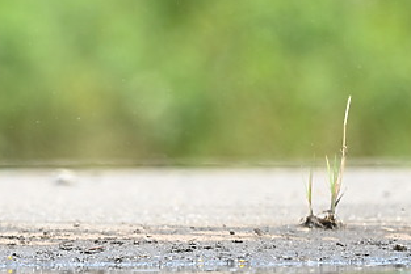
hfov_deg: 1.8
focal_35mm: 1151
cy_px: 14
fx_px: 13146
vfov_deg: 1.2
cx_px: -4
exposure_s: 1/4000
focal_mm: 500
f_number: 5.6
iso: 900
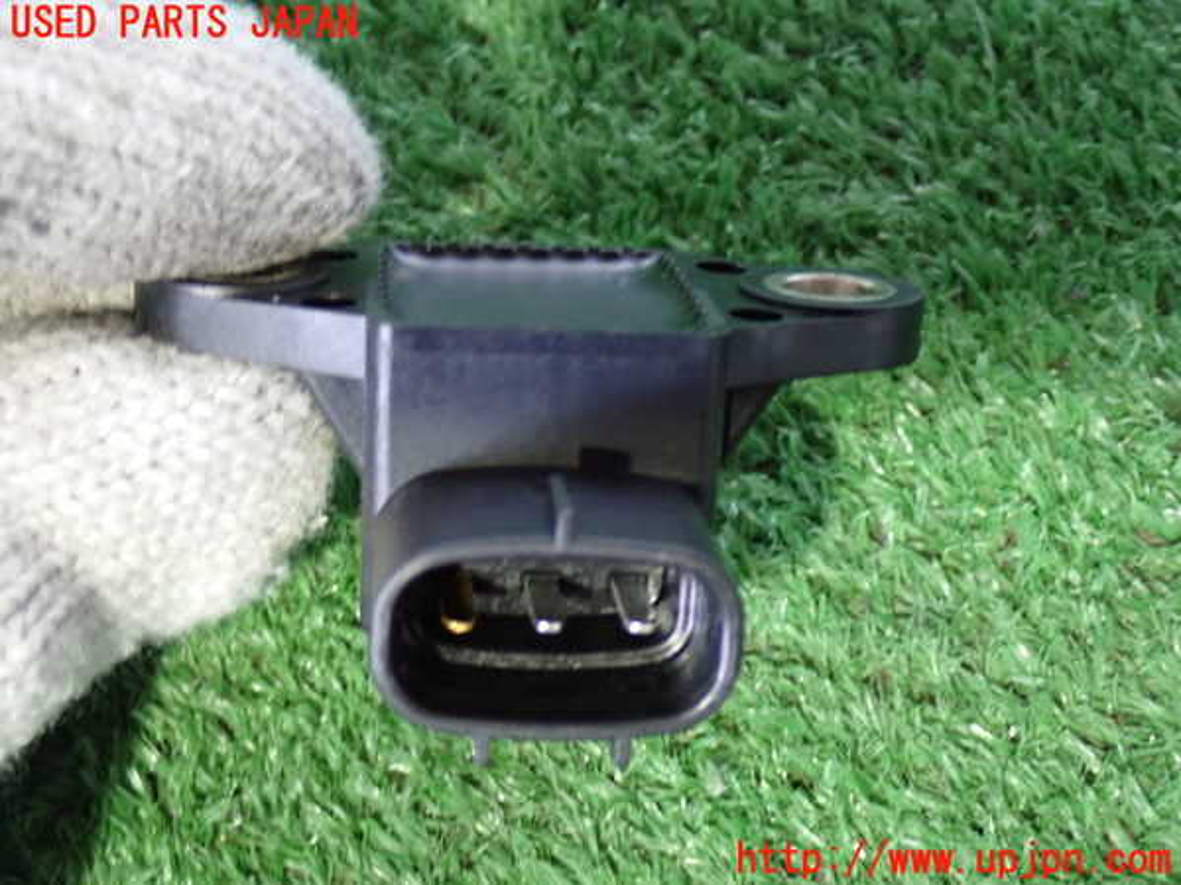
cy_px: 442
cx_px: 590
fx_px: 2115
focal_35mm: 62
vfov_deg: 23.7
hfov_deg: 31.2
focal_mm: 11.09
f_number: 3.6
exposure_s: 1/15
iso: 1000
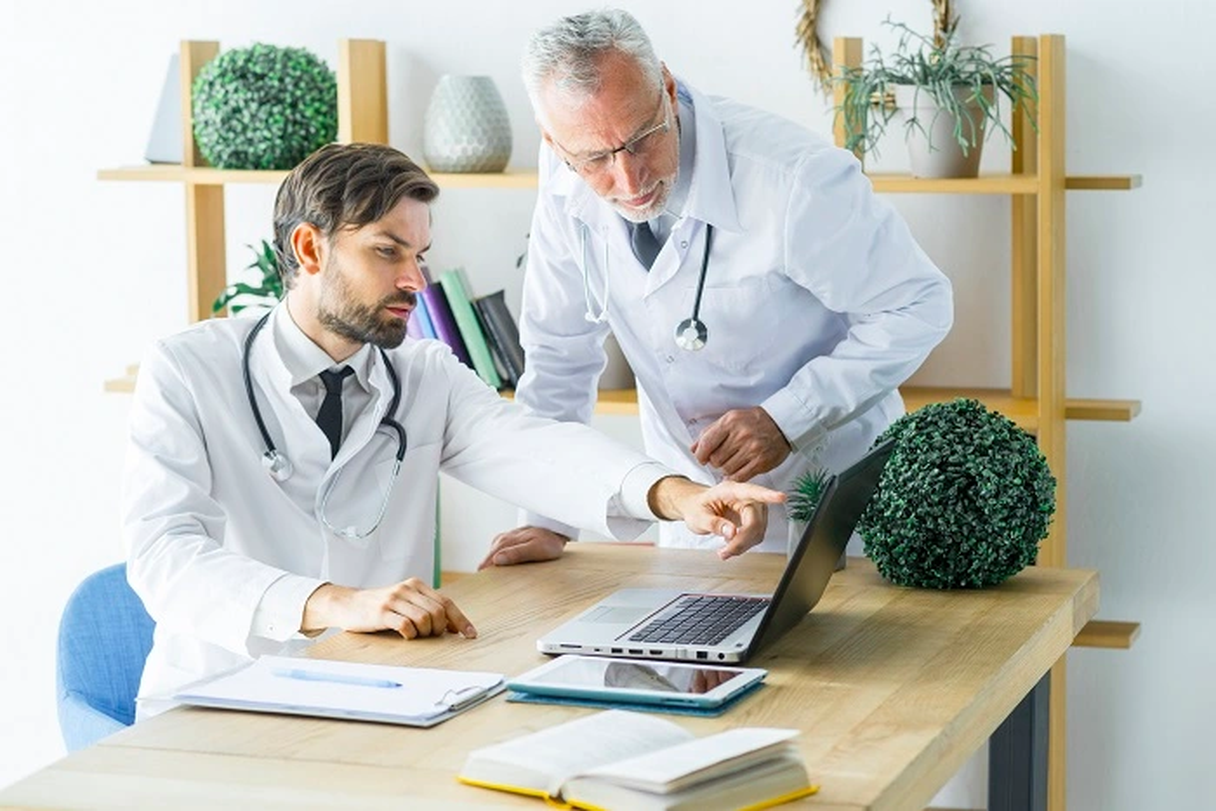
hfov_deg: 23.9
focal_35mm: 85
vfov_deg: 16.1
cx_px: 608
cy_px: 406
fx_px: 2872
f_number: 4
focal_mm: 85
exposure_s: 1/200
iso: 320
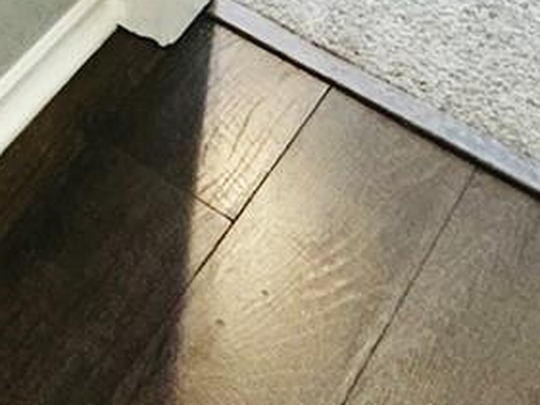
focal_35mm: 102
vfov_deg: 10.0
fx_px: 1592
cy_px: -871
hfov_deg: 18.0
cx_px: -161
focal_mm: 2.22
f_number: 2.2
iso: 200
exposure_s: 1/60
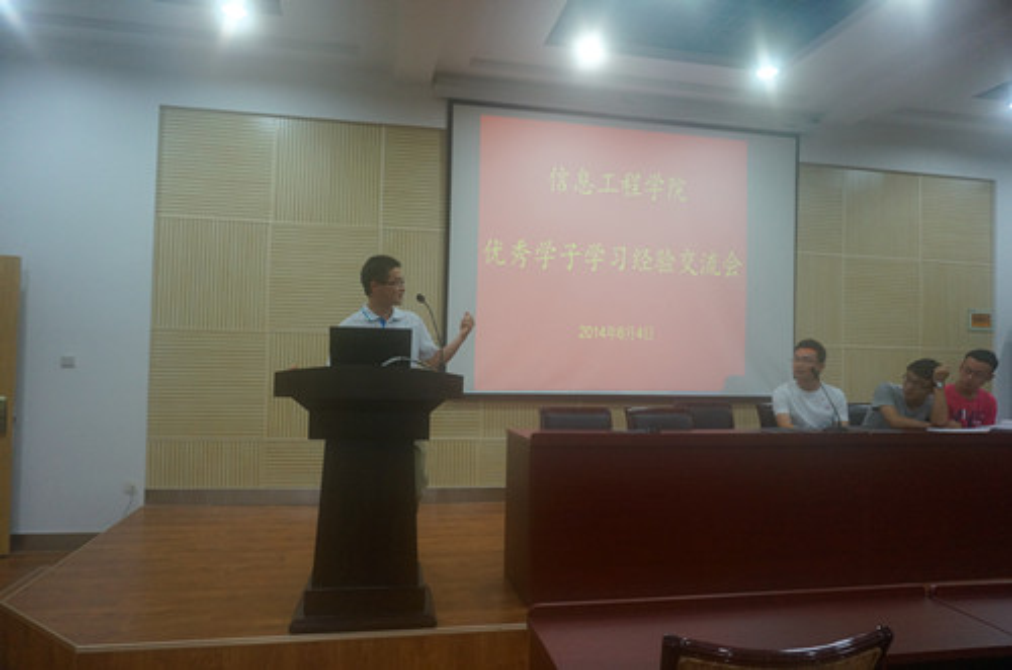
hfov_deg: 73.9
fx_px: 673
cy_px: 335
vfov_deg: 52.9
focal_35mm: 24
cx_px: 506
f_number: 4
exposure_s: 1/160
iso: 1000
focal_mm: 16
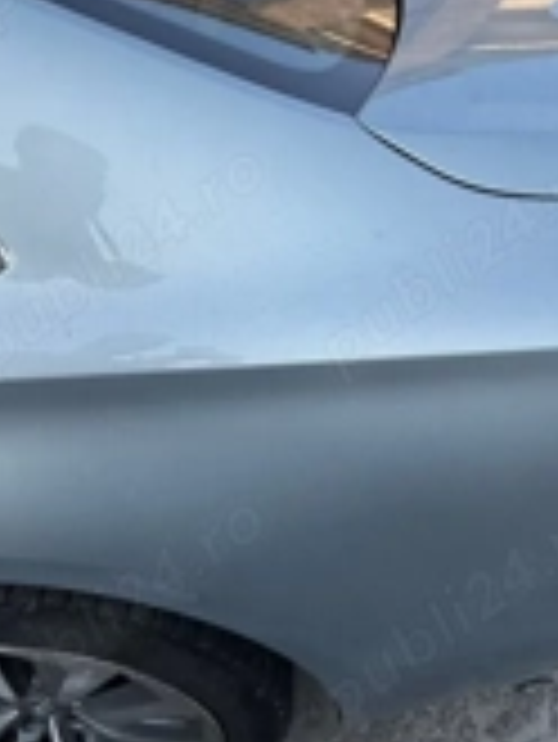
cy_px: 315
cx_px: 207
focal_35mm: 34
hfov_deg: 41.5
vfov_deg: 53.7
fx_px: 730
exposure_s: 1/357
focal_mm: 2.22
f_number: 2.2
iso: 50
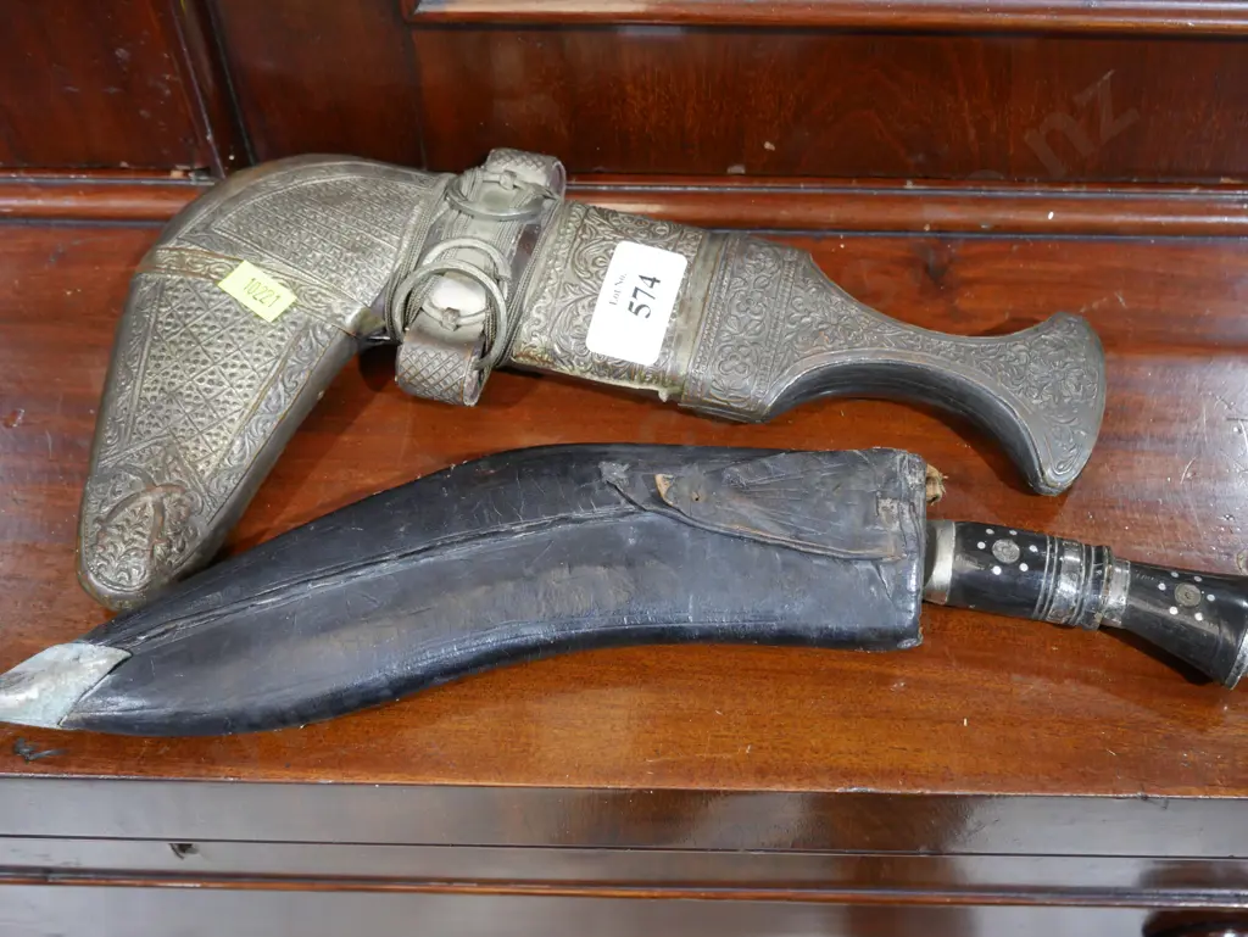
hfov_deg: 44.8
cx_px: 624
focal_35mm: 42
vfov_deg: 34.4
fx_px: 1515
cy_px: 468
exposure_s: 1/60
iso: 1250
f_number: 4.6
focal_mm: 21
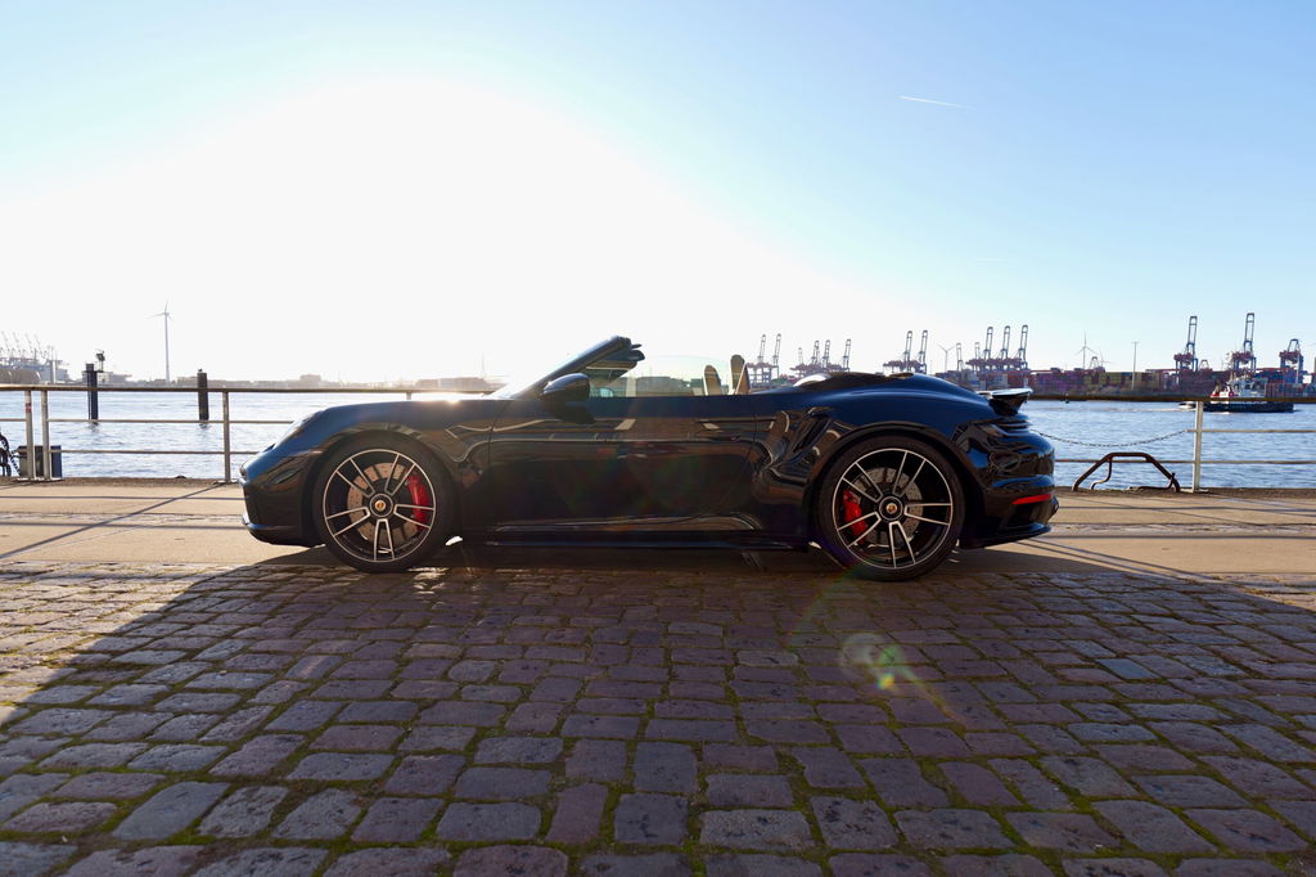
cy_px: 438
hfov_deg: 84.0
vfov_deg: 61.9
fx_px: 731
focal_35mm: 20
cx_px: 658
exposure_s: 1/200
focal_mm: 20
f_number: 5
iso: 100
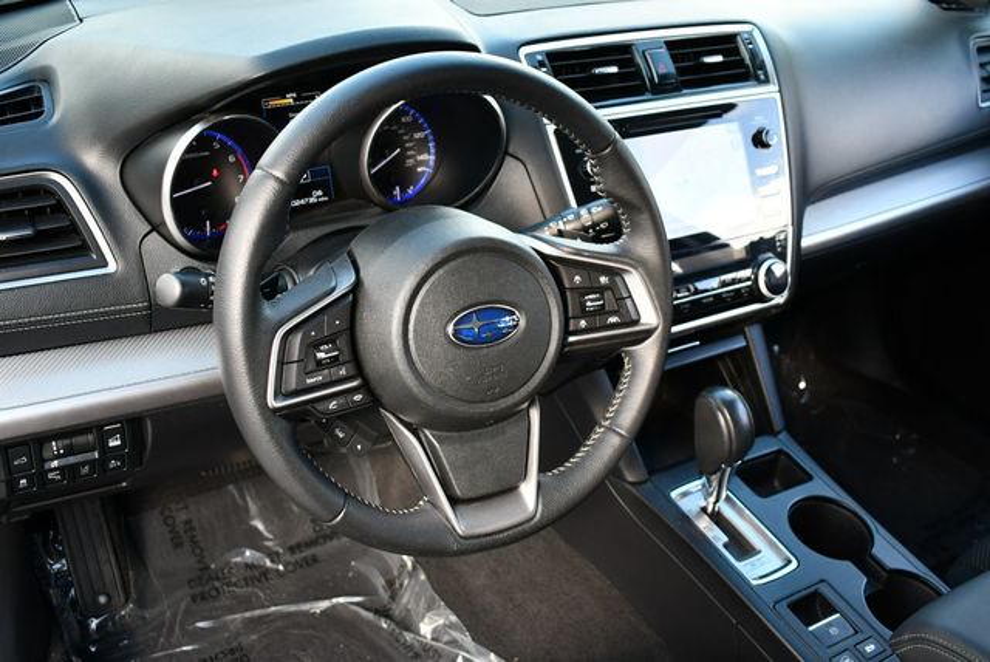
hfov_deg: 46.4
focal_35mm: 42
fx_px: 1156
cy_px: 331
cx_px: 495
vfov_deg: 32.0
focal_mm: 21
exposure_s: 1/250
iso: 640
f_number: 3.8
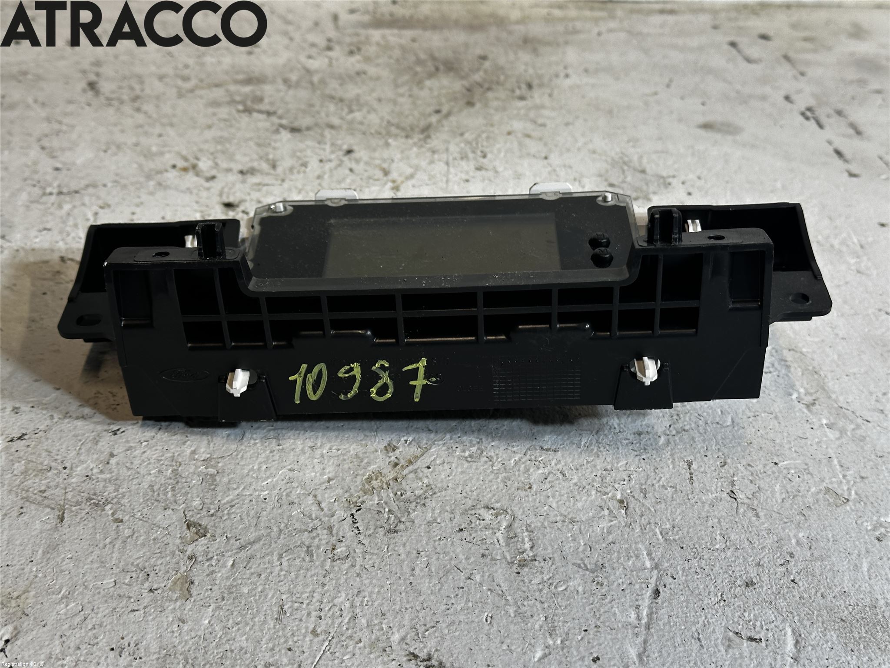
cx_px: 445
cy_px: 334
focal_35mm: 48
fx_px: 1234
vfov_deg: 30.3
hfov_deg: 39.7
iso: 64
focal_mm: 6.86
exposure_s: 1/100
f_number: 1.78
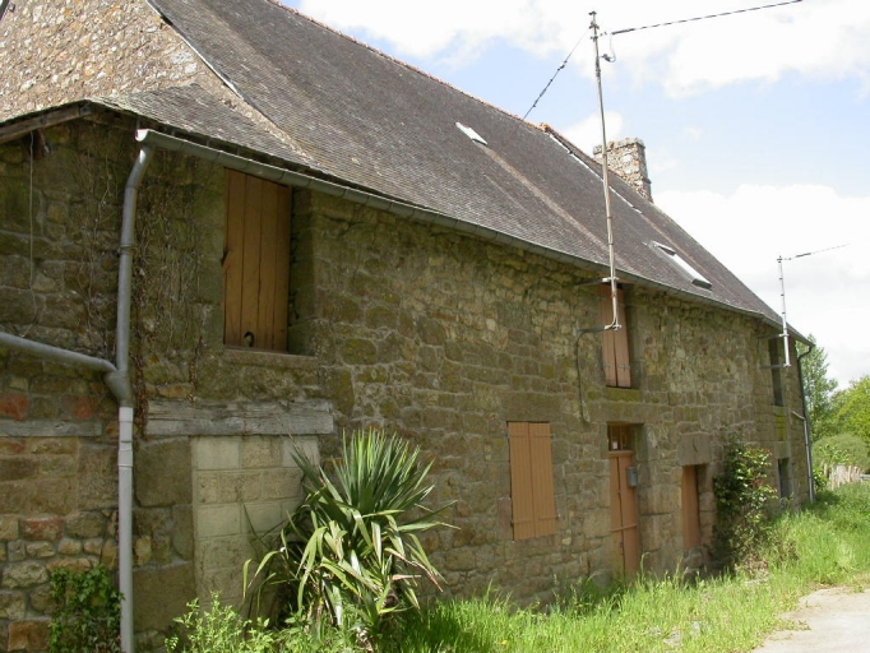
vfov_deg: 37.7
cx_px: 435
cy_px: 326
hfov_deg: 49.0
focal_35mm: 38
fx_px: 955
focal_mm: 7.85
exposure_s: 1/198
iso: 100
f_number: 6.7
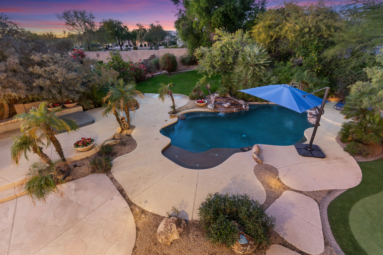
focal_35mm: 18
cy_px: 128
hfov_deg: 90.0
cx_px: 192
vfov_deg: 67.4
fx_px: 191
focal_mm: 18
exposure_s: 1/10
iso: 800
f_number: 5.6
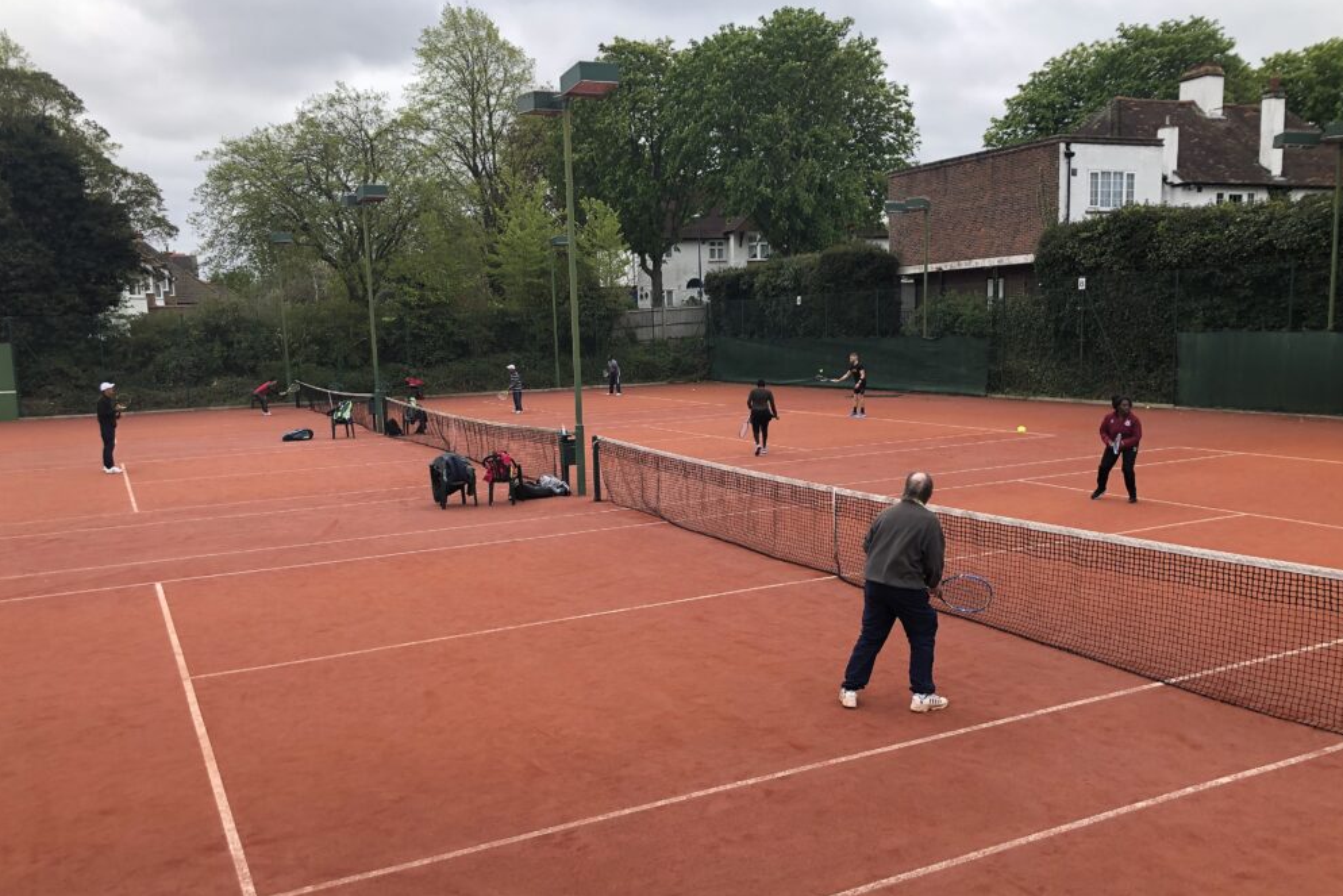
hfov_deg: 61.9
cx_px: 661
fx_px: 1119
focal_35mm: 30
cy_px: 489
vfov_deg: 43.6
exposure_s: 1/466
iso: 20
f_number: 1.8
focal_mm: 3.99
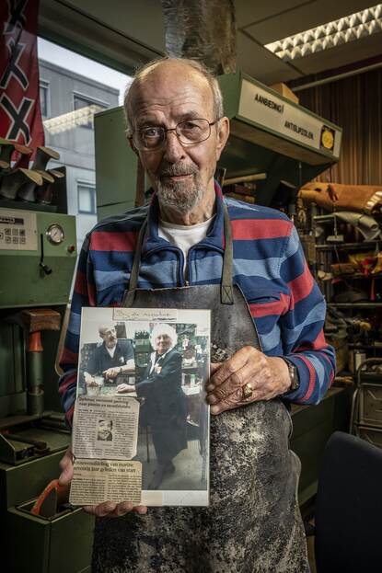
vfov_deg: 57.2
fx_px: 526
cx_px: 191
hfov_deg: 39.9
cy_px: 286
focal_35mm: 33
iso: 1600
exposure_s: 1/50
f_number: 8
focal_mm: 33
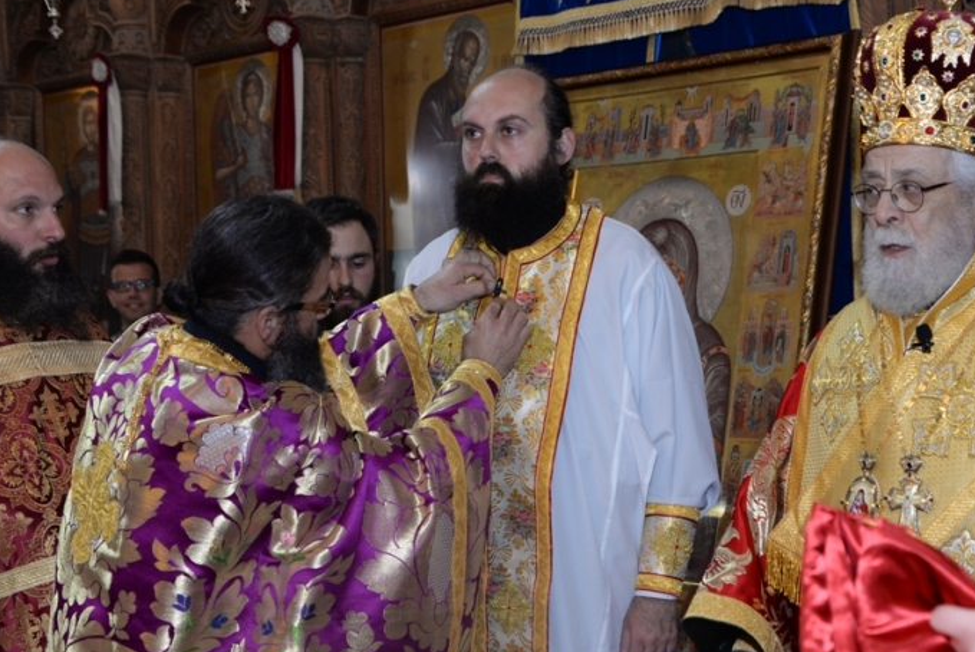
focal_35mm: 65
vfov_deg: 20.9
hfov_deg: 30.8
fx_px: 1762
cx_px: 616
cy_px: 391
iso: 1000
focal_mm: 46
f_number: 5.6
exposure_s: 1/80
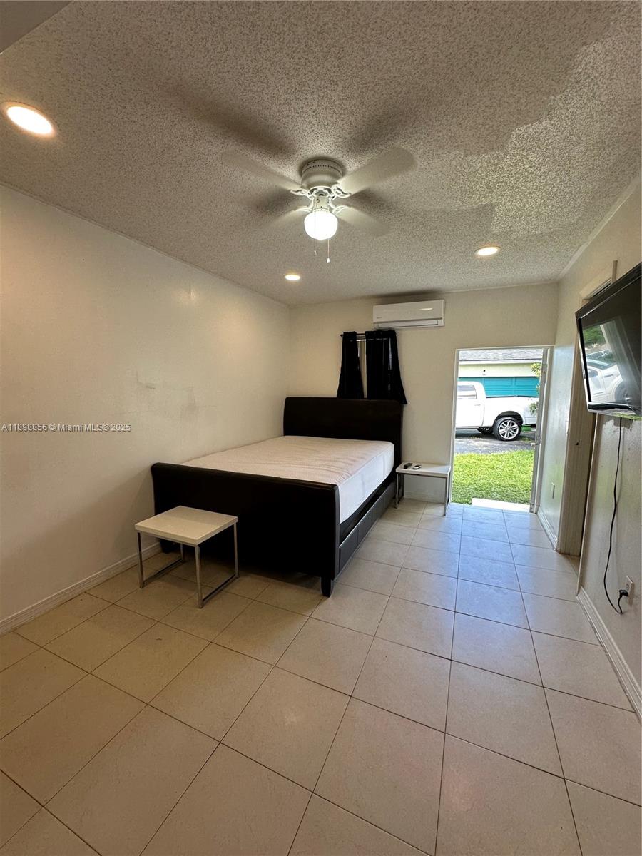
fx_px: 346
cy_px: 428
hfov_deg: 85.7
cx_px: 321
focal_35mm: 14
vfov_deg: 102.1
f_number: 2.2
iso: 100
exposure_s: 1/120
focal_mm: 2.22
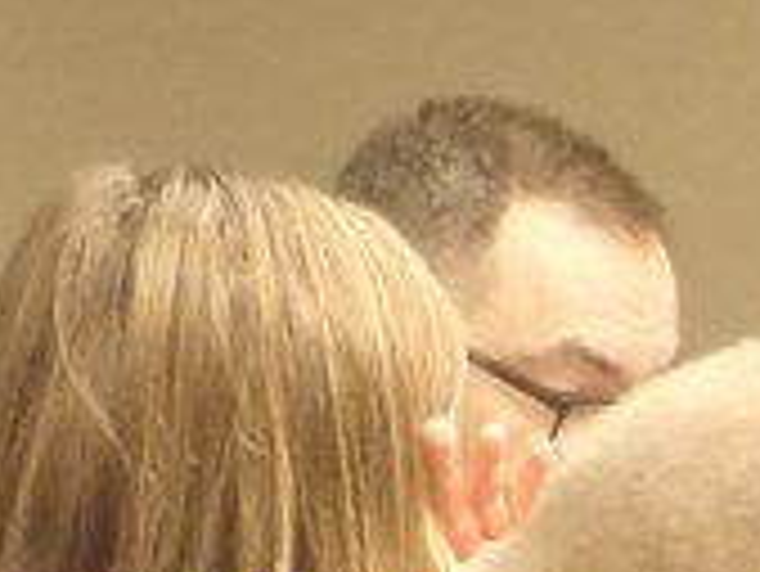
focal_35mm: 242
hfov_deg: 7.5
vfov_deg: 5.9
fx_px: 5317
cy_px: 1288
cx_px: 2042
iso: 1250
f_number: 2.8
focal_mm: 7.34
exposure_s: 1/80
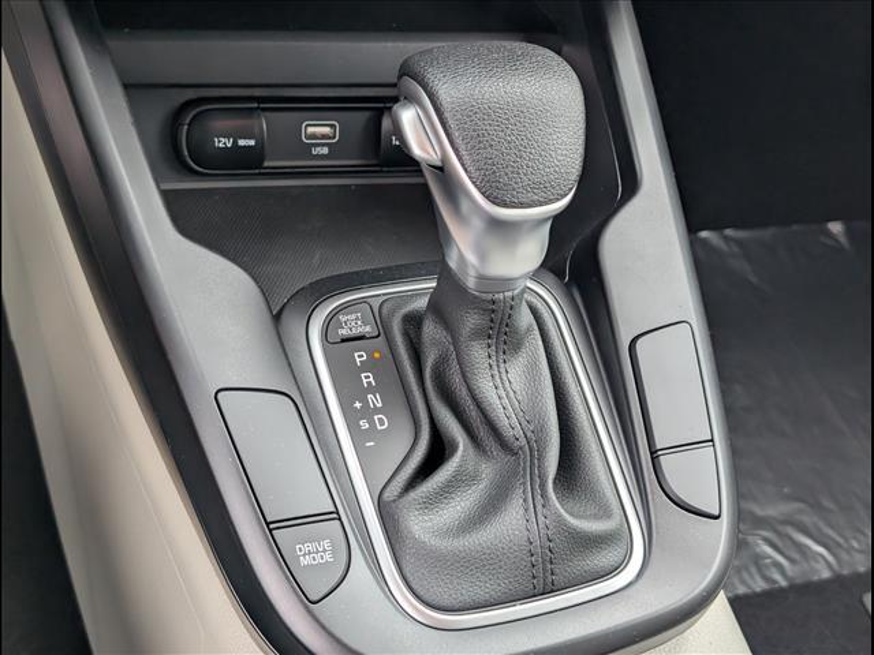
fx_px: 1237
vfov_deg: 29.7
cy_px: 328
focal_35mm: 49
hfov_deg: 38.9
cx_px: 437
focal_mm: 6.9
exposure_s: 1/400
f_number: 1.68
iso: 351
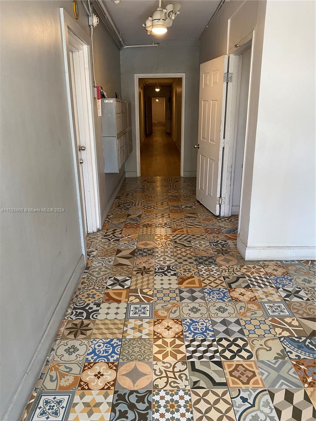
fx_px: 316
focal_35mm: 26
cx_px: 158
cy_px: 210
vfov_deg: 67.3
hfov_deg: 53.1
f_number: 1.8
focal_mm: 4.25
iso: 80
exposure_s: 1/60
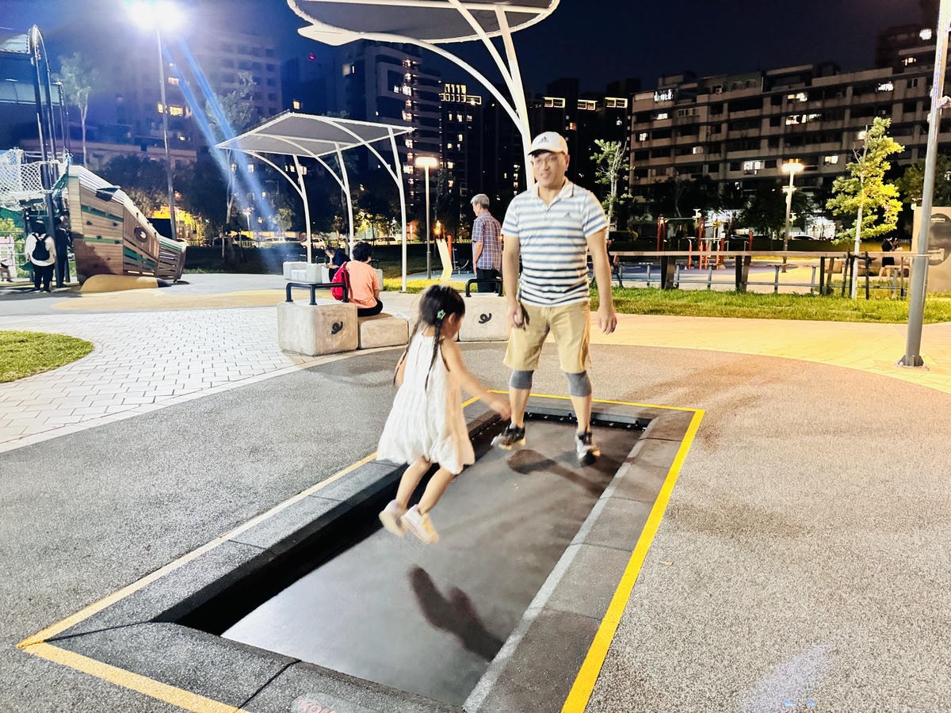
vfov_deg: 56.8
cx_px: 476
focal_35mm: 24
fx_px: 659
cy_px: 356
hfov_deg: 71.6
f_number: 1.78
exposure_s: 1/30
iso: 1250
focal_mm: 6.76
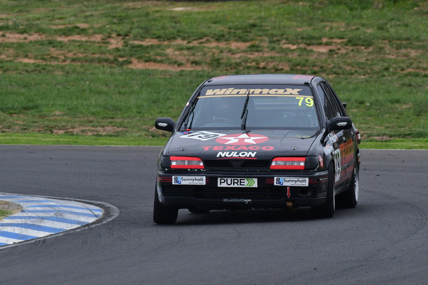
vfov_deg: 2.0
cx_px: 214
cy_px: 142
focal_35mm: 690
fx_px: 8206
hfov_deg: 3.0
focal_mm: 460
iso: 800
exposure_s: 1/640
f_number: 11
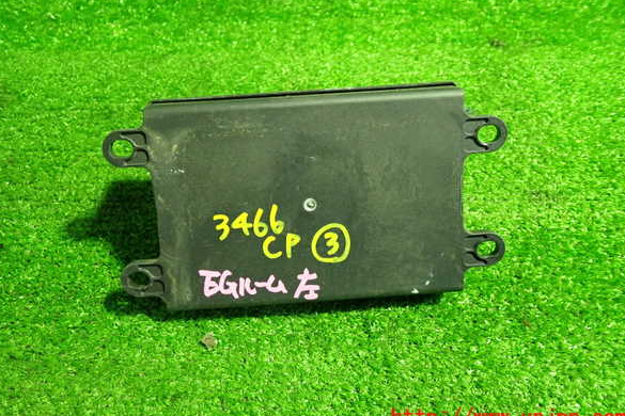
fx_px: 556
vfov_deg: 41.1
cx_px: 312
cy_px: 192
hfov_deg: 58.7
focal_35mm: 32
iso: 500
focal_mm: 5.4
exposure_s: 1/30
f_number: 2.3
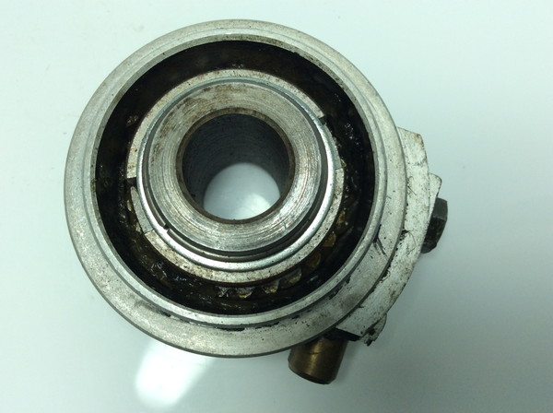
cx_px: 276
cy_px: 206
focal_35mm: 32
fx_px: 510
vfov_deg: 44.0
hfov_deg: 56.9
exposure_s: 1/349
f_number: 2.4
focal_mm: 3.3
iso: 32
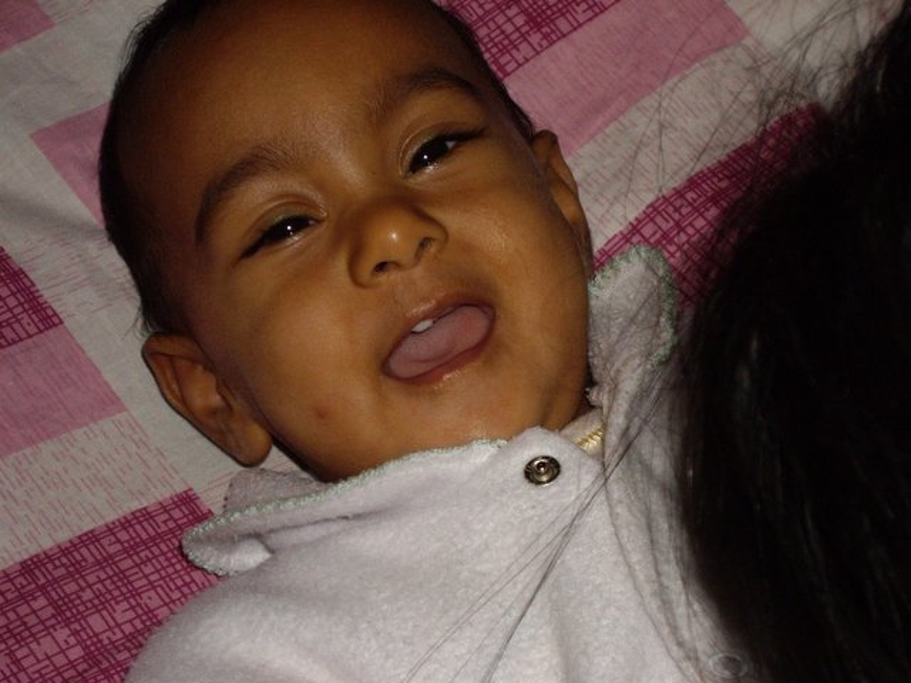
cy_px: 342
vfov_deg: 13.0
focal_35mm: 114
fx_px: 3000
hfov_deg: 17.3
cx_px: 456
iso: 200
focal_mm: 18.6
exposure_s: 1/125
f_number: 5.2
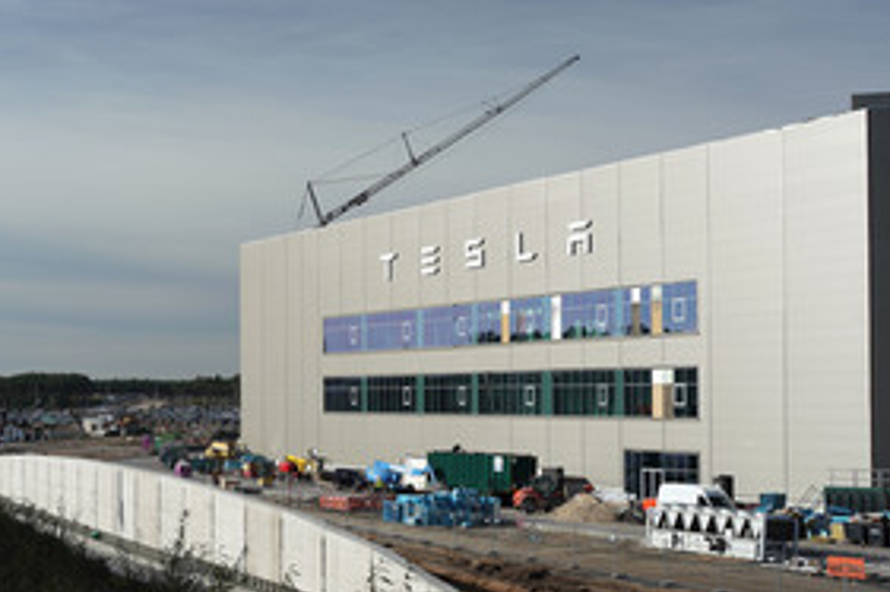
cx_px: 280
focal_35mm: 61
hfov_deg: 32.6
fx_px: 1507
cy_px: 364
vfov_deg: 22.2
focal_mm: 38
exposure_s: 1/125
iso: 100
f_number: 8
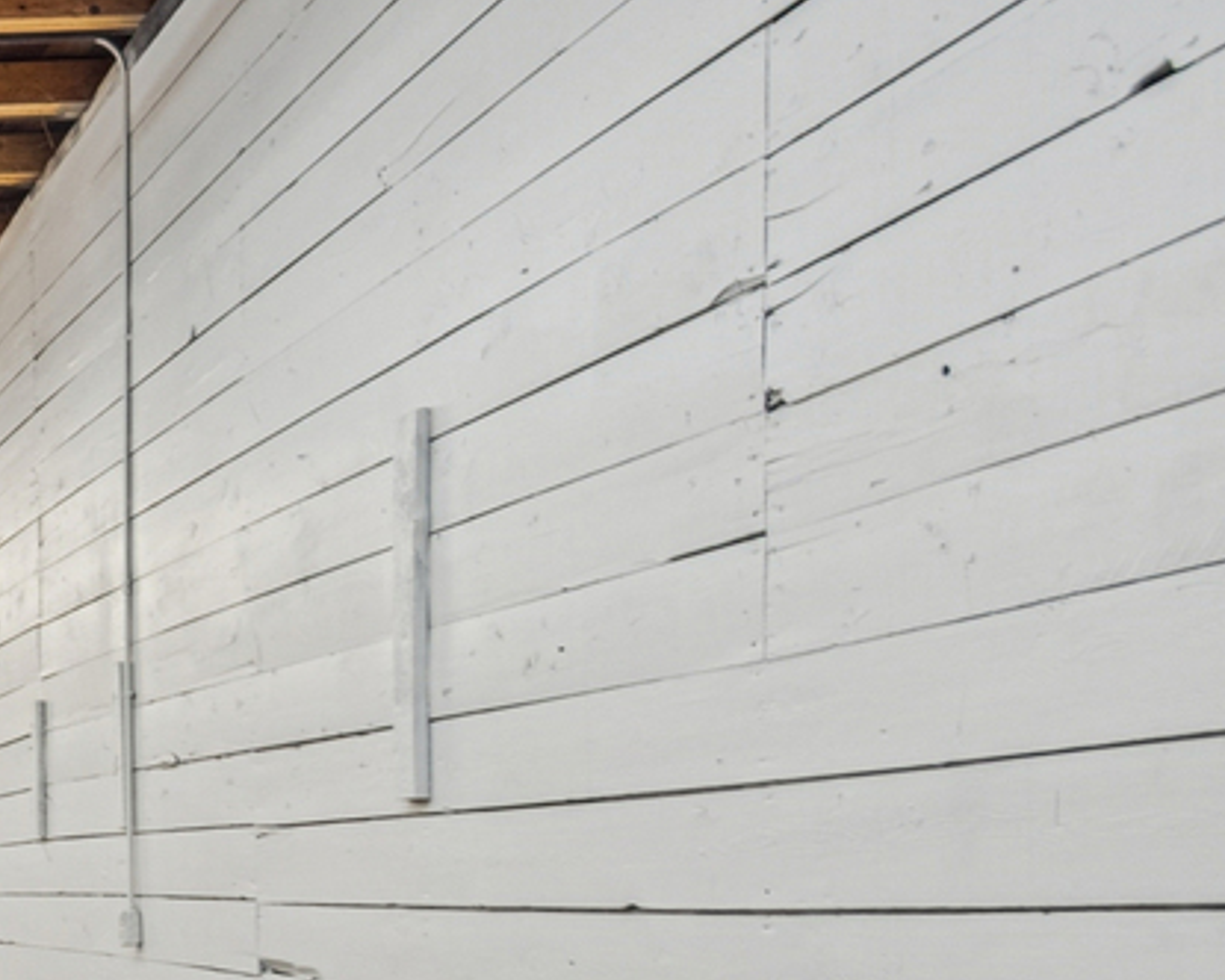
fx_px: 1994
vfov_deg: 26.7
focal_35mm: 55
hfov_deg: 26.7
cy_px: 883
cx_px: -505
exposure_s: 1/4
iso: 400
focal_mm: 10
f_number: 8
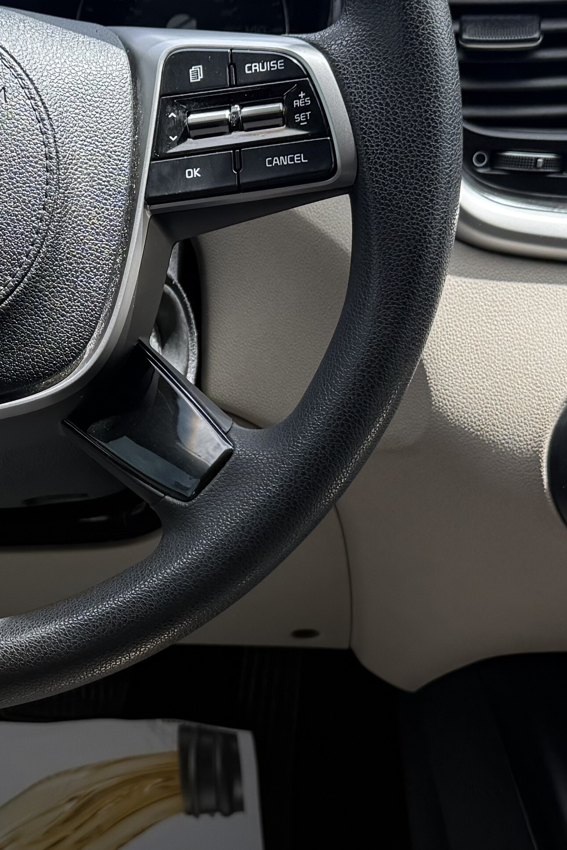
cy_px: 499
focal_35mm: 74
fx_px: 1748
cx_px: 49
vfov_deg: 27.3
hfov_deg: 18.1
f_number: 1.78
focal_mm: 6.76
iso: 80
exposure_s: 1/510
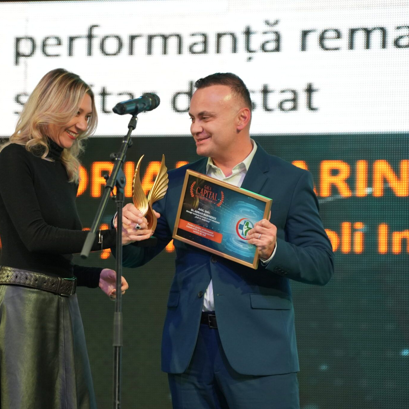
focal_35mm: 239
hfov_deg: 7.3
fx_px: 3195
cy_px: 193
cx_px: 118
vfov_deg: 7.3
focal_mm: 150
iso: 2000
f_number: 3.5
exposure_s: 1/125
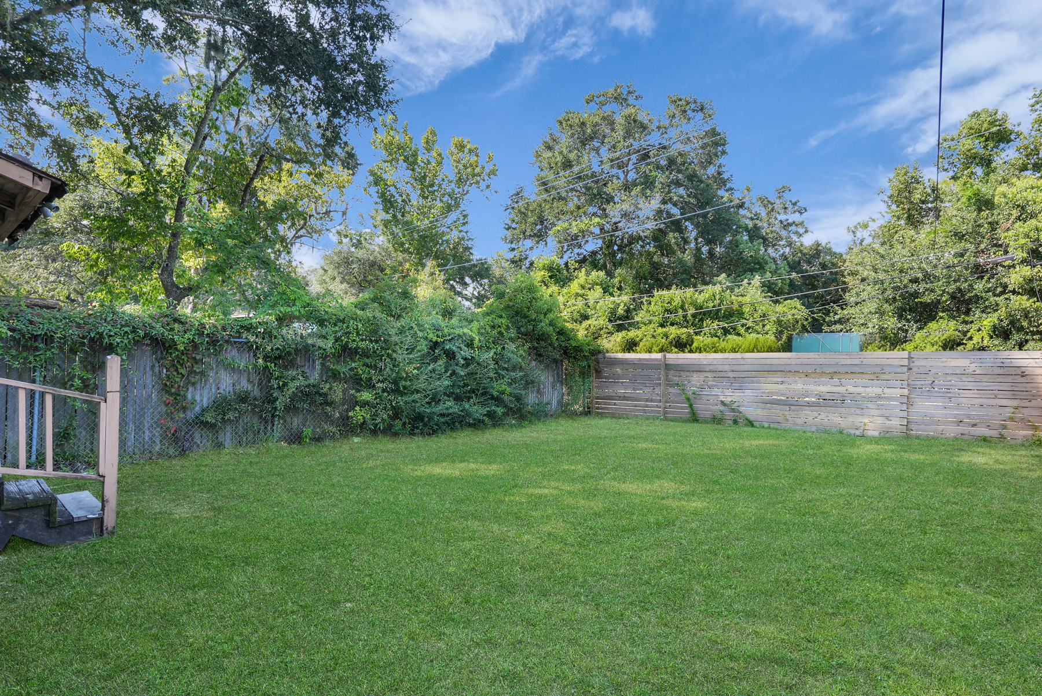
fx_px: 492
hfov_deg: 93.2
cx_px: 521
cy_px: 348
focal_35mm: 17
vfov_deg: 70.5
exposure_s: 1/60
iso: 320
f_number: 9
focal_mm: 17
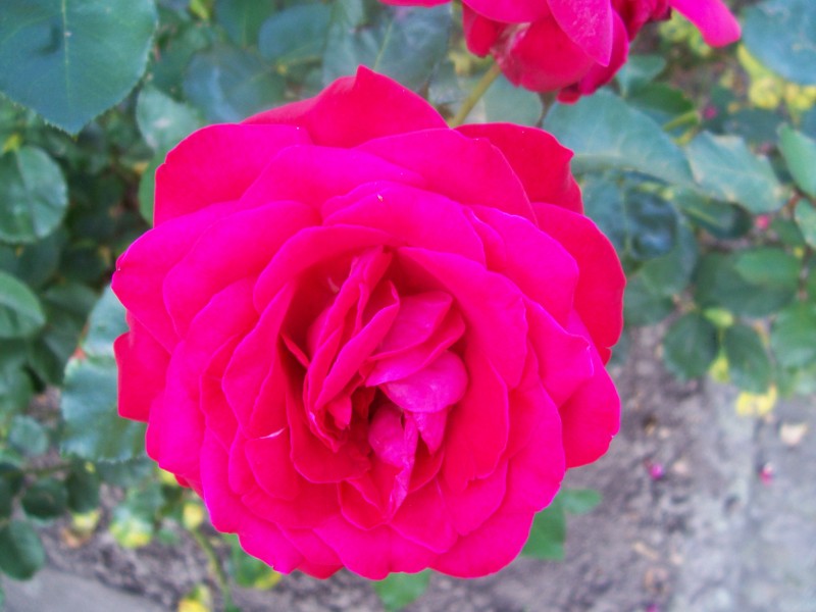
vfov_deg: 41.8
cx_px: 408
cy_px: 306
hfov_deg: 54.0
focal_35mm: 34
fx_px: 801
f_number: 2.7
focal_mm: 5.6
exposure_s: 1/34.2
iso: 80
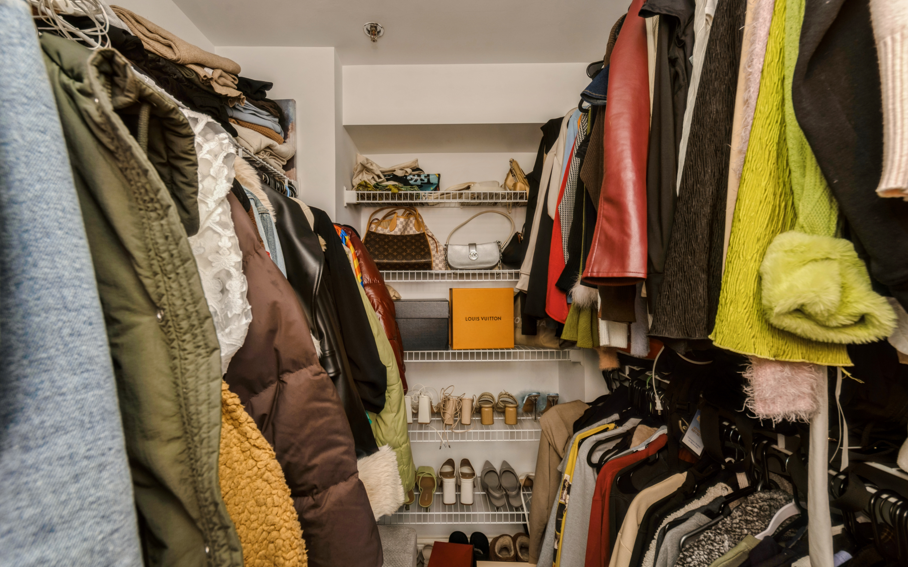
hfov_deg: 101.4
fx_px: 371
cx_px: 439
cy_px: 288
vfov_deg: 74.8
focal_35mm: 15
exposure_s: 1/200
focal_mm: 14
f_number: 9
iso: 200
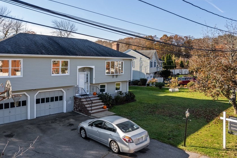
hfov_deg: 67.1
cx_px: 104
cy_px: 88
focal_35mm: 27
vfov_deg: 47.8
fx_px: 178
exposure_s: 1/800
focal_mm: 8.38
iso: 100
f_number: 2.8
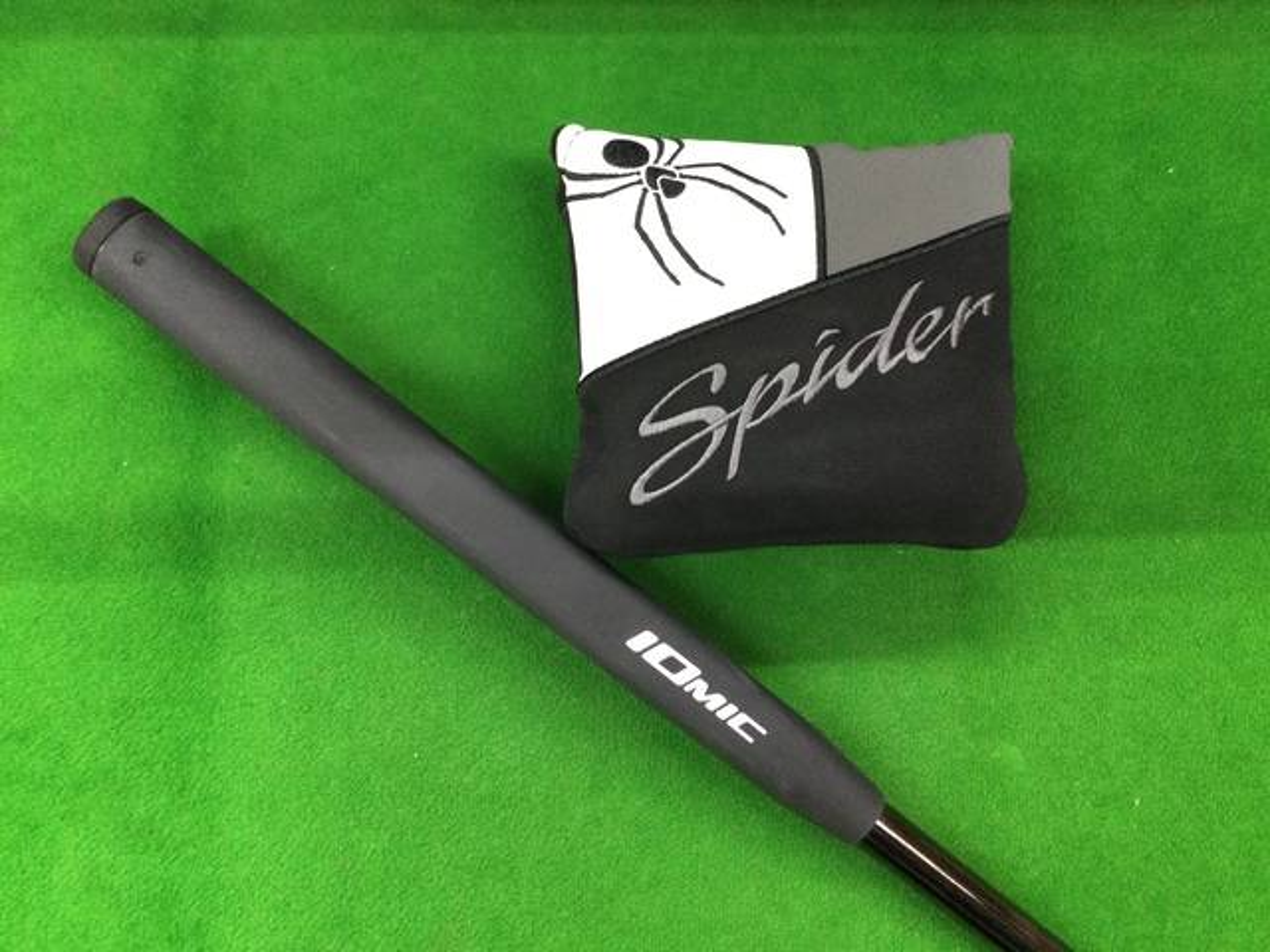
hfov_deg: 58.4
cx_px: 635
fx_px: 1137
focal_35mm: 31
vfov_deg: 45.4
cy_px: 476
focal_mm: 3.3
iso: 160
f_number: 2.4
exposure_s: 1/30
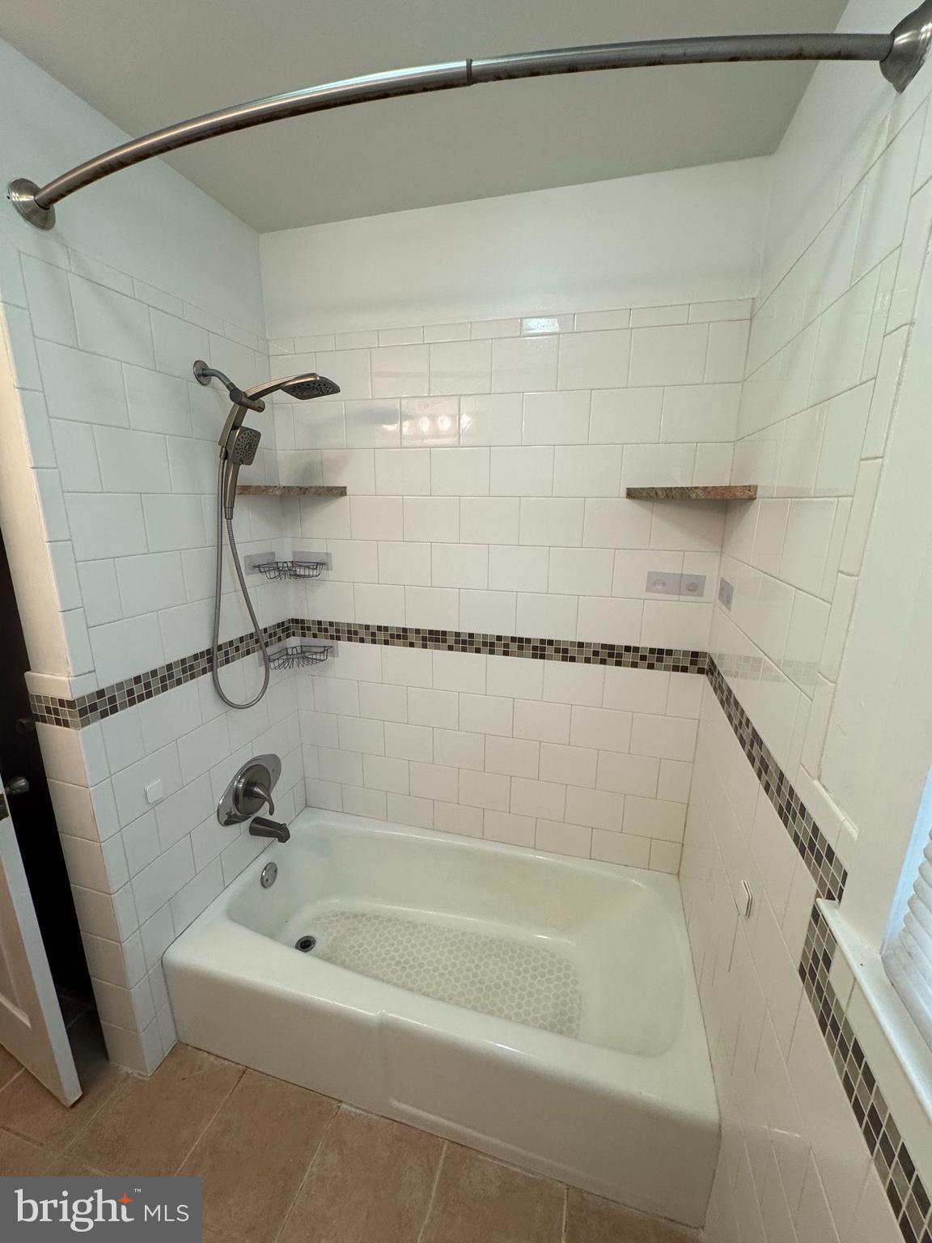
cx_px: 466
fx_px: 503
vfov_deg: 102.1
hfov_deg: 85.7
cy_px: 622
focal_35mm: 14
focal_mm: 2.22
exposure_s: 1/120
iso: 200
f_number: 2.2
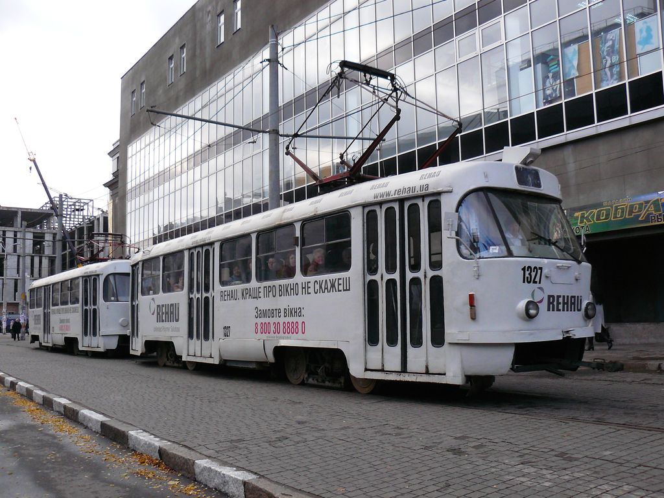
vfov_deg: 39.7
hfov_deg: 51.4
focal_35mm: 36
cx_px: 332
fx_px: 691
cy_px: 249
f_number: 2.8
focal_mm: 6
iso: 200
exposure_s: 1/400
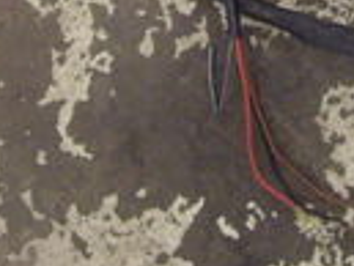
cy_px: -293
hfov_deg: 10.3
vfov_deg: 7.5
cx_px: 425
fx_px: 1935
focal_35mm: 189
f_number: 2.8
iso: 400
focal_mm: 7.9
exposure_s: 1/40
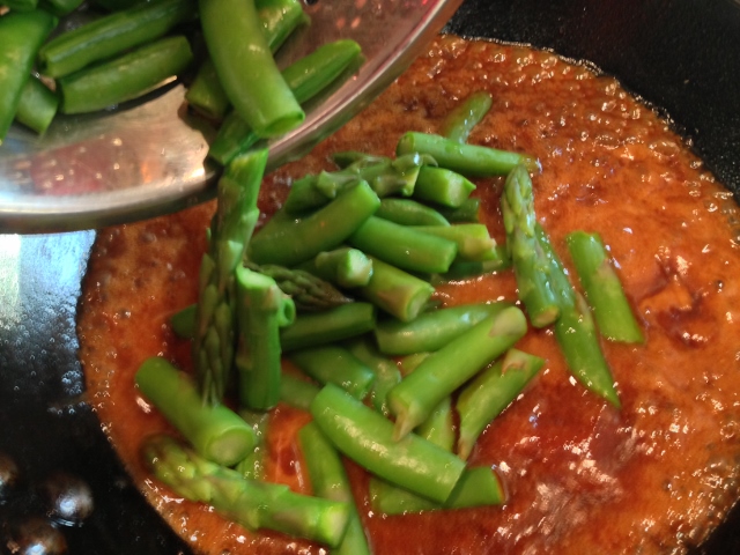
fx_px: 705
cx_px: 370
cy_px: 278
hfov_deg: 55.4
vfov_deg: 42.9
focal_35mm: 33
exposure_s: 1/20
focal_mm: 4.12
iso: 160
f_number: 2.4
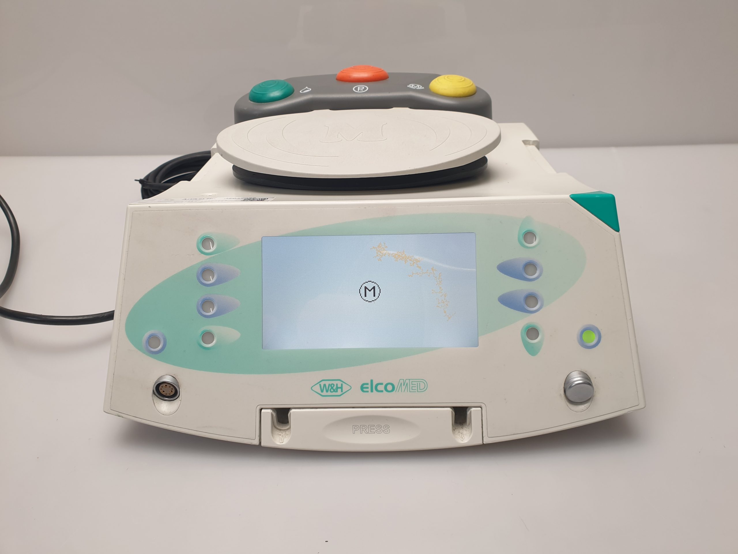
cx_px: 369
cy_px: 277
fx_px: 554
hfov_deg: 67.3
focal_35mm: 26
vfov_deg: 53.1
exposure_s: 1/50
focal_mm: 4.3
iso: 50
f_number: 2.4
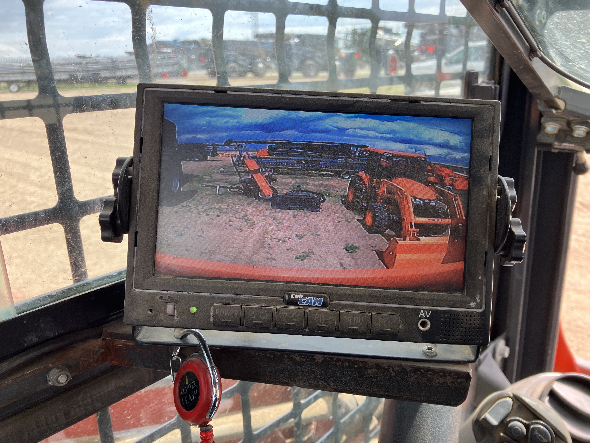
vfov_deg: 49.7
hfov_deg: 63.4
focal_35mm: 28
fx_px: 477
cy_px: 222
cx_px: 295
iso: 32
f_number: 1.8
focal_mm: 3.99
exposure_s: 1/246
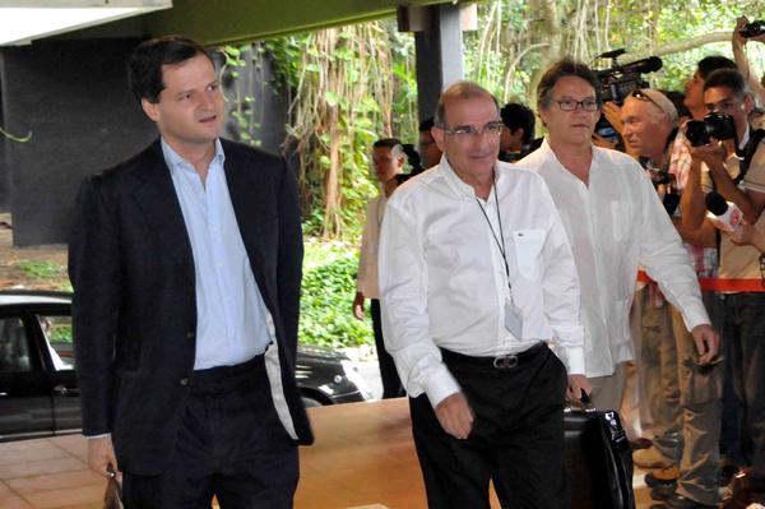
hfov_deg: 41.1
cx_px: 382
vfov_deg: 28.0
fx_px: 1019
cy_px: 254
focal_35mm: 48
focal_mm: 32
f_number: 5
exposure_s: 1/100
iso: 2500
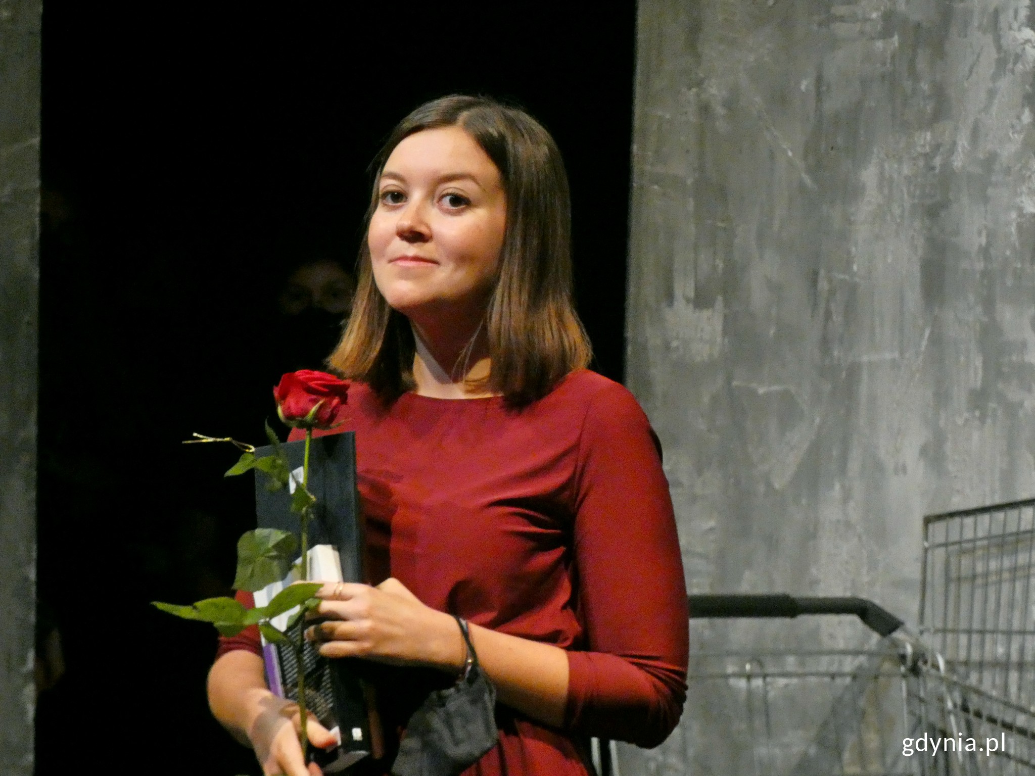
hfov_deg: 8.9
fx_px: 6668
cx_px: 518
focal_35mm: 223
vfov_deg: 6.7
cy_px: 388
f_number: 5.5
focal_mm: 39.9
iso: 1600
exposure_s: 1/40
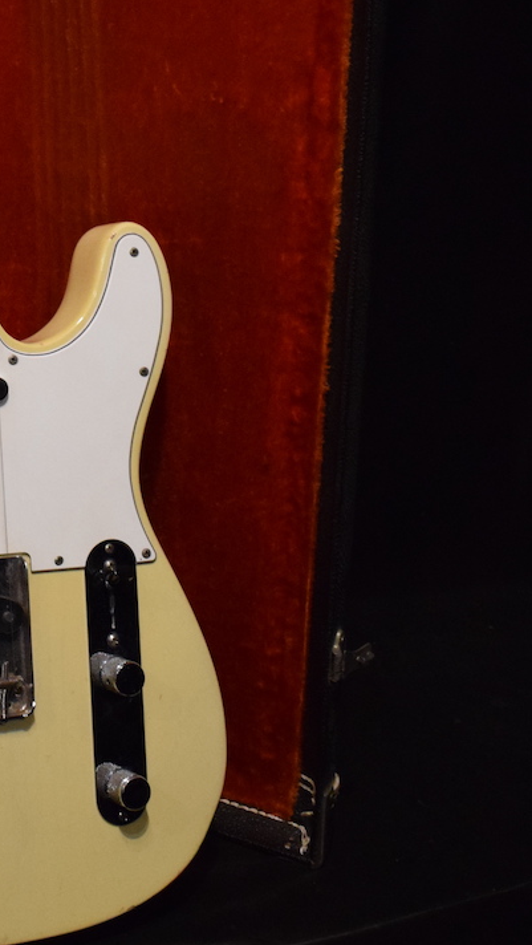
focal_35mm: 76
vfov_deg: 27.1
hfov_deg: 15.4
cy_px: 138
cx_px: -65
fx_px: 1907
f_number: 3.8
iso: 2200
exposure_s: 1/60
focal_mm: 23
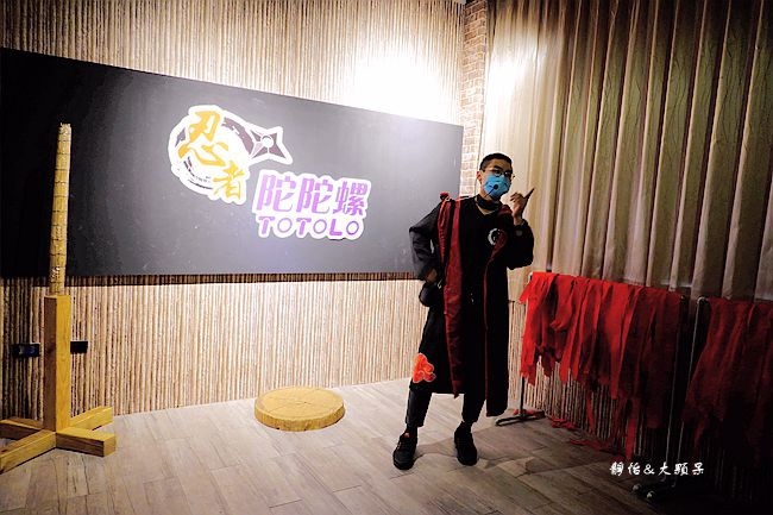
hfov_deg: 73.8
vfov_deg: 53.1
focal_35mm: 24
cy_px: 258
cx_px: 386
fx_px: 515
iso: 1000
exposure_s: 1/8
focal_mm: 9
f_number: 2.8
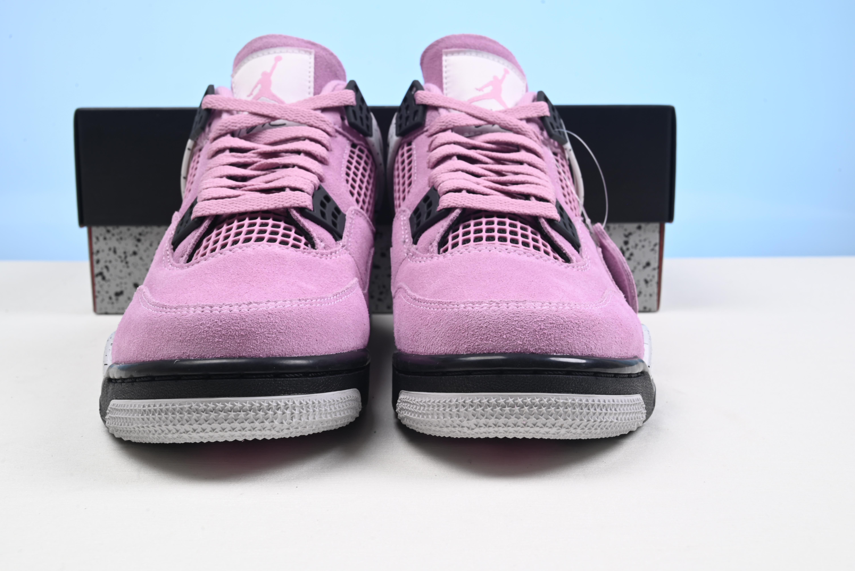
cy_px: 286
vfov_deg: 33.4
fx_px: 950
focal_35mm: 40
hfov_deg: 48.4
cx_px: 428
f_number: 16
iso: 100
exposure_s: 1/2
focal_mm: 40
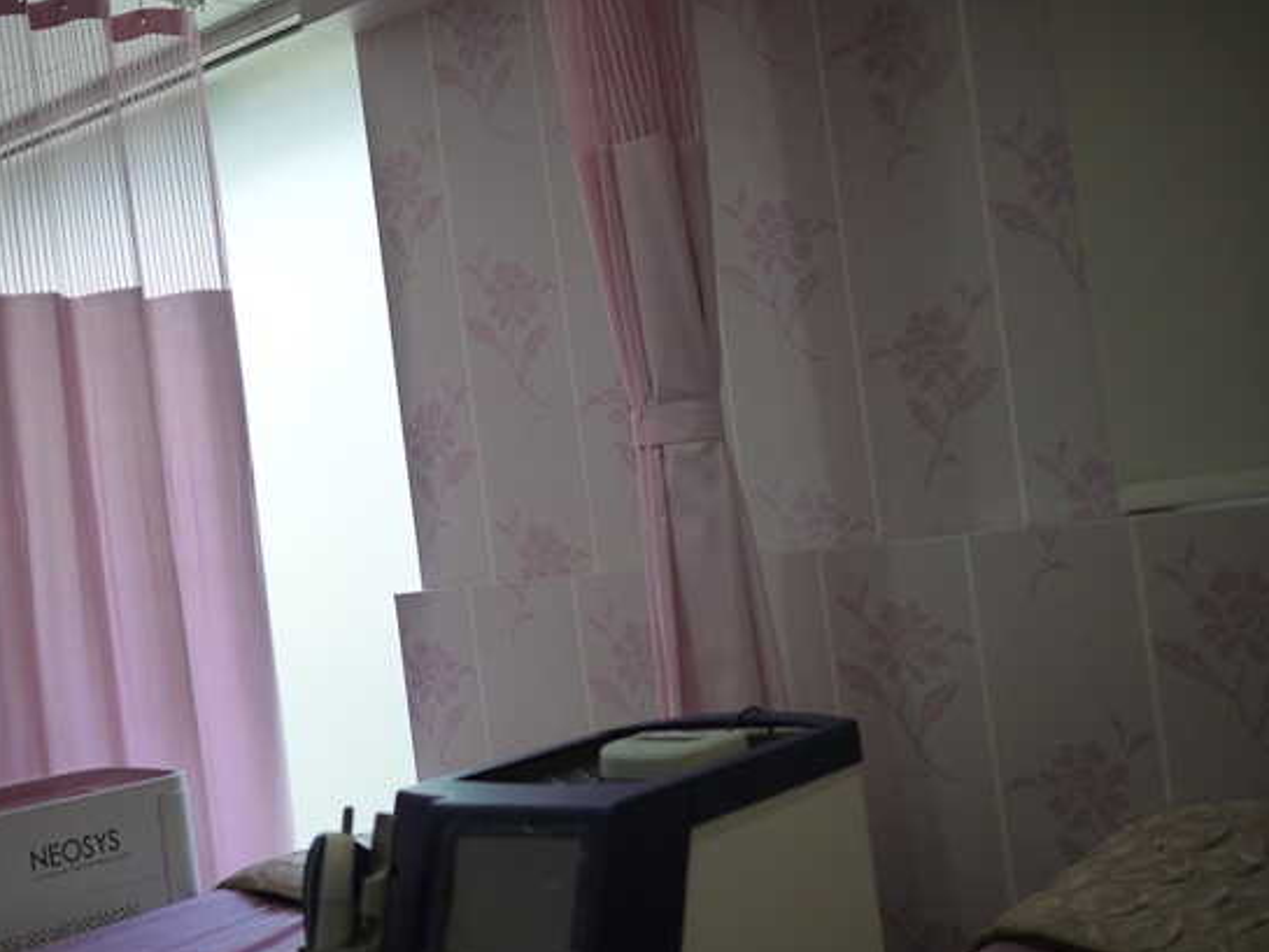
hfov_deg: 40.3
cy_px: 498
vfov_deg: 30.9
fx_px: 1723
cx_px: 533
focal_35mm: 47
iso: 160
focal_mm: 20
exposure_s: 1/500
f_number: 1.7
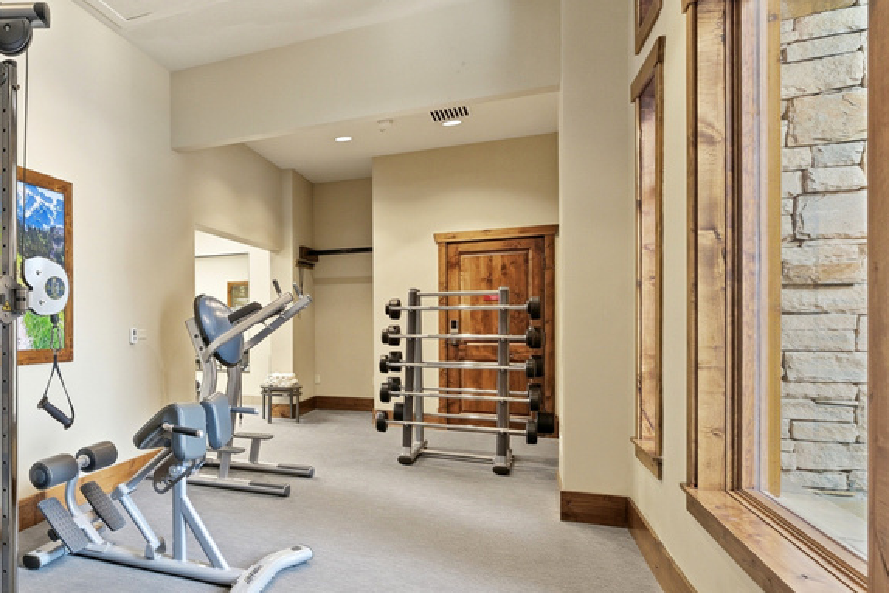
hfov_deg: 62.7
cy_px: 329
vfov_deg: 51.2
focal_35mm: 25
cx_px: 129
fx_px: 617
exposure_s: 1/1250
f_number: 5.6
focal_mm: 14
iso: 500
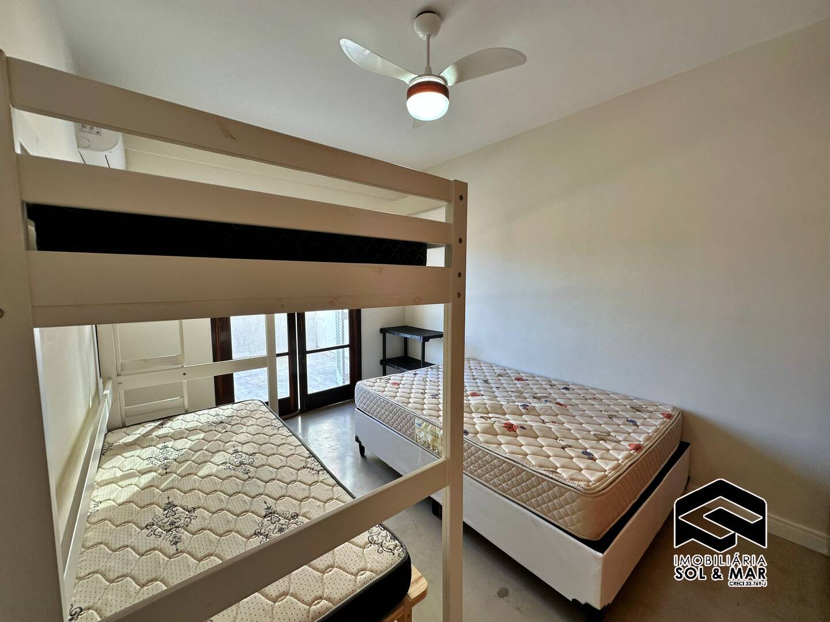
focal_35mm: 14
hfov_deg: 102.1
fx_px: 336
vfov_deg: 85.7
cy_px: 311
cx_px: 415
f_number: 2.2
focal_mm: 2.22
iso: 100
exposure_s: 1/120
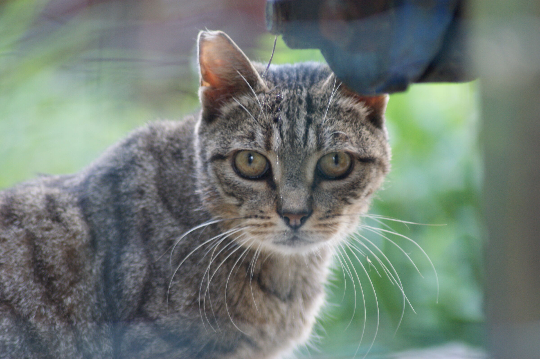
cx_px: 270
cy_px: 180
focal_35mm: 450
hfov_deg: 4.6
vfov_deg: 3.1
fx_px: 6746
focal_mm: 300
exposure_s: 1/80
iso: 400
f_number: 5.6
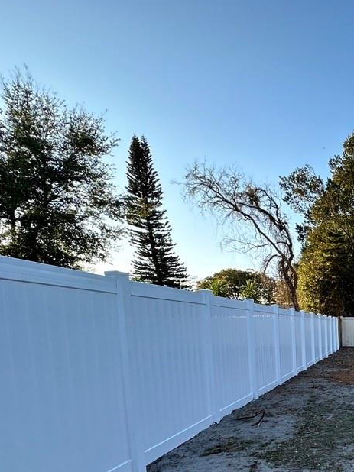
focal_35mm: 29
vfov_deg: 58.0
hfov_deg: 35.5
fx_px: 396
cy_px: 363
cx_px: 443
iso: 40
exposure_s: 1/375
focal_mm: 2.22
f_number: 2.2
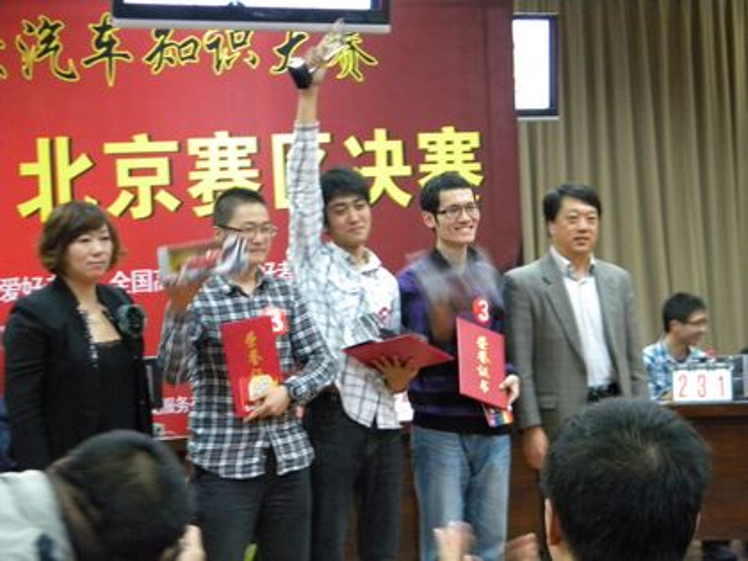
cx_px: 374
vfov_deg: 17.8
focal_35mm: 83
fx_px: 1794
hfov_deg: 23.6
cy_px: 280
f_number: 4.5
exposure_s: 1/8.8
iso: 800
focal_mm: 15.1
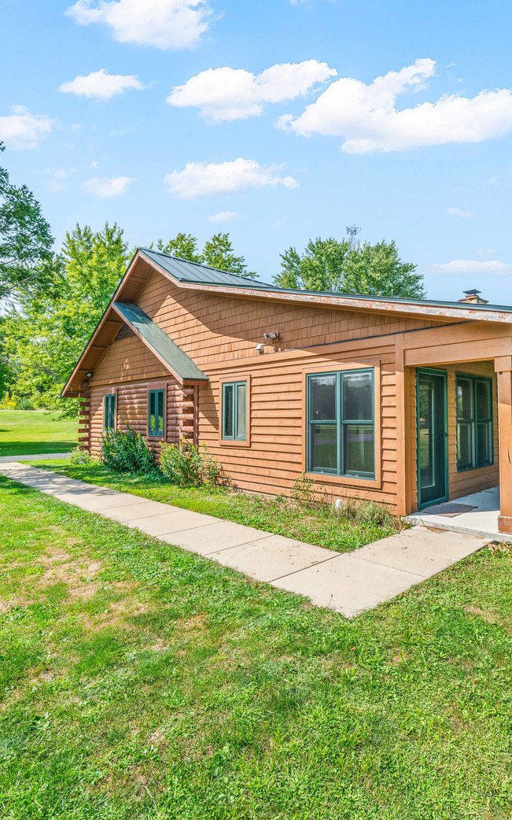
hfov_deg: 59.7
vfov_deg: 88.0
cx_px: 367
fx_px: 424
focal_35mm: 19
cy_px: 397
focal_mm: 12
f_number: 11
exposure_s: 1/100
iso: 160
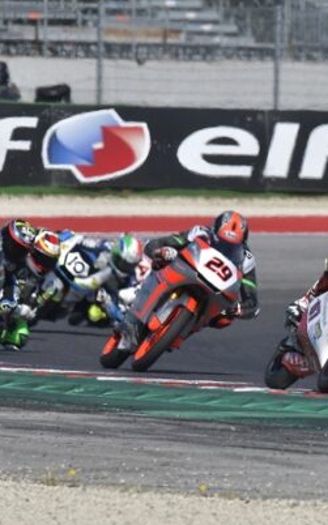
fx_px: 13511
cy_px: 267
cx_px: 208
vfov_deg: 2.2
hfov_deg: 1.4
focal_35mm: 944
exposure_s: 1/1250
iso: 400
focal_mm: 400
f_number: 11
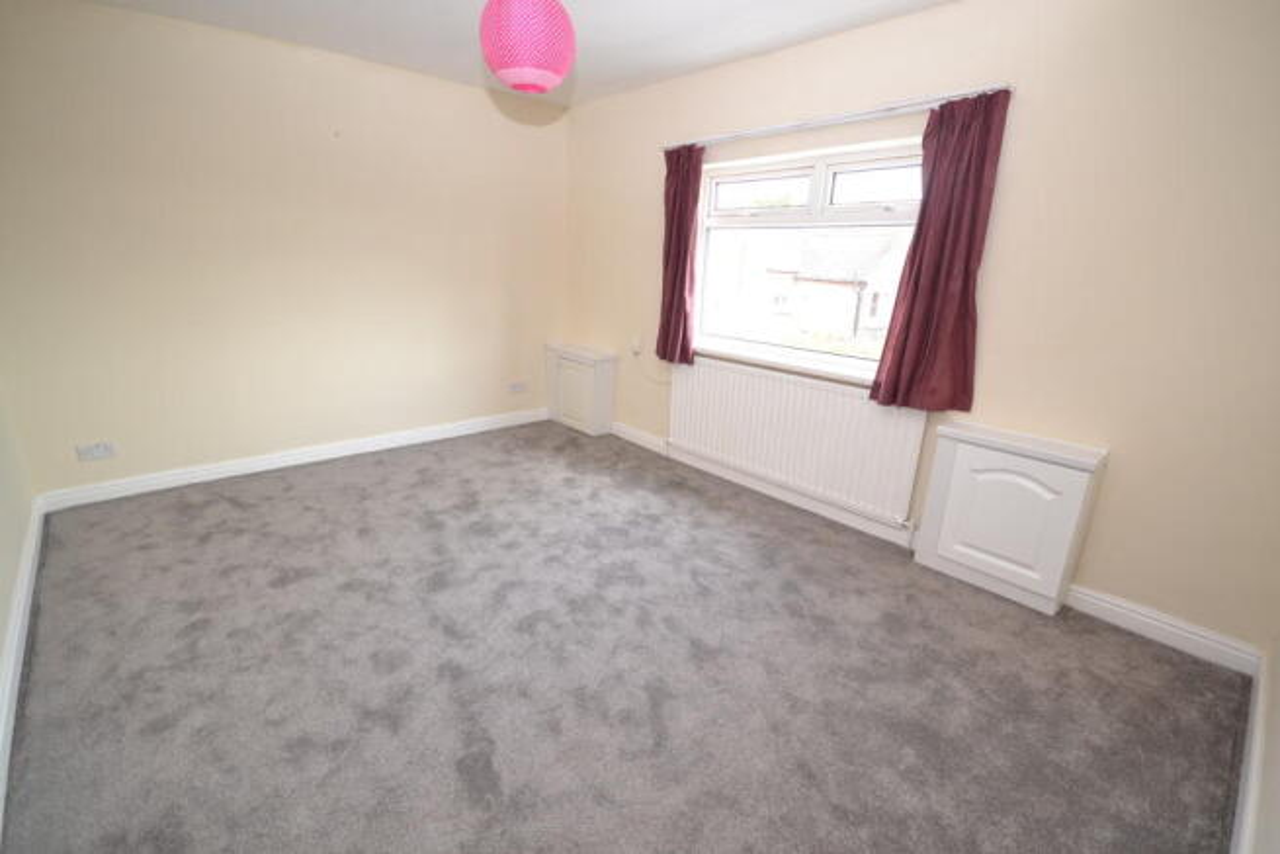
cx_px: 640
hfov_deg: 100.4
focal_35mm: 15
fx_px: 533
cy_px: 427
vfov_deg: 77.4
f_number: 4.5
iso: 400
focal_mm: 10
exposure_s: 1/80
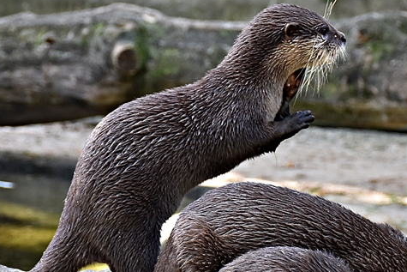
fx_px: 2047
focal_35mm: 181
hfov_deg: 11.3
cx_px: 295
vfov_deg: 7.6
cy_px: 185
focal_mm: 56
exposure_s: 1/250
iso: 720
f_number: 4.8
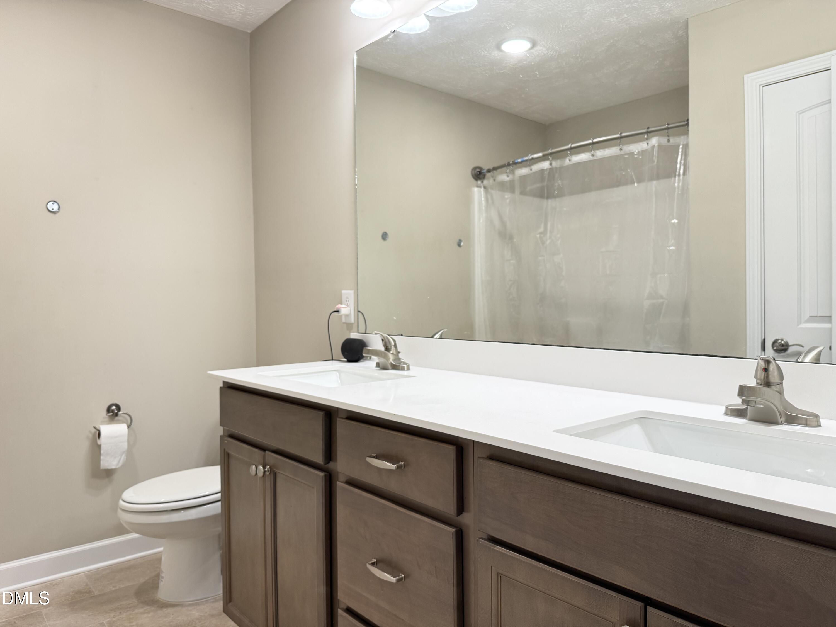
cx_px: 418
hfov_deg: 71.6
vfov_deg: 56.8
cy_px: 314
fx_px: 580
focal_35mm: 24
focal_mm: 6.76
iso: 160
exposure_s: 1/120
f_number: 1.78
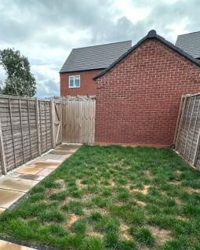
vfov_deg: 66.2
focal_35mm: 25
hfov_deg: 55.0
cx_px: 59
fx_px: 185
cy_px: 168
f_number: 2.2
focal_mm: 2.22
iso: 40
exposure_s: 1/293
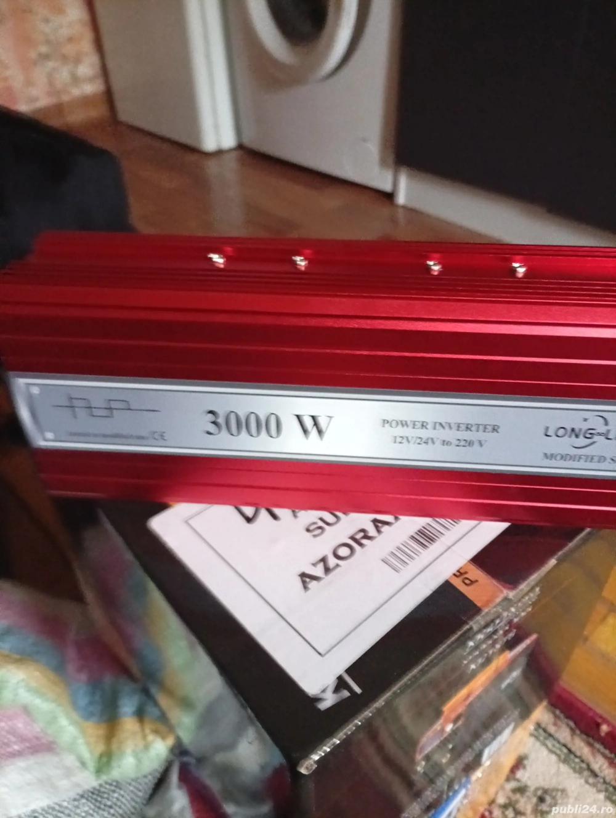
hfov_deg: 51.5
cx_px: 308
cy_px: 409
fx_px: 639
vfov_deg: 65.2
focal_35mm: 27
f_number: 1.8
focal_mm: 3.84
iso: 1025
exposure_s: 1/20
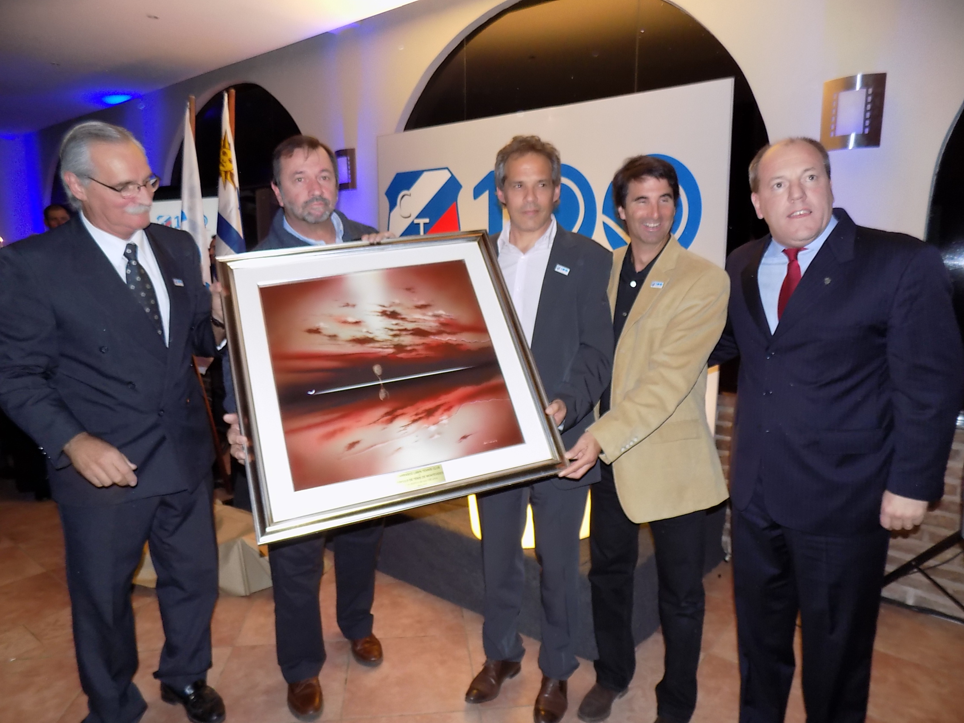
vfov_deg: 58.9
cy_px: 362
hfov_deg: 73.9
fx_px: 641
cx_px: 482
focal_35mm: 23
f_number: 3.1
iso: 250
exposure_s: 1/30
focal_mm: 4
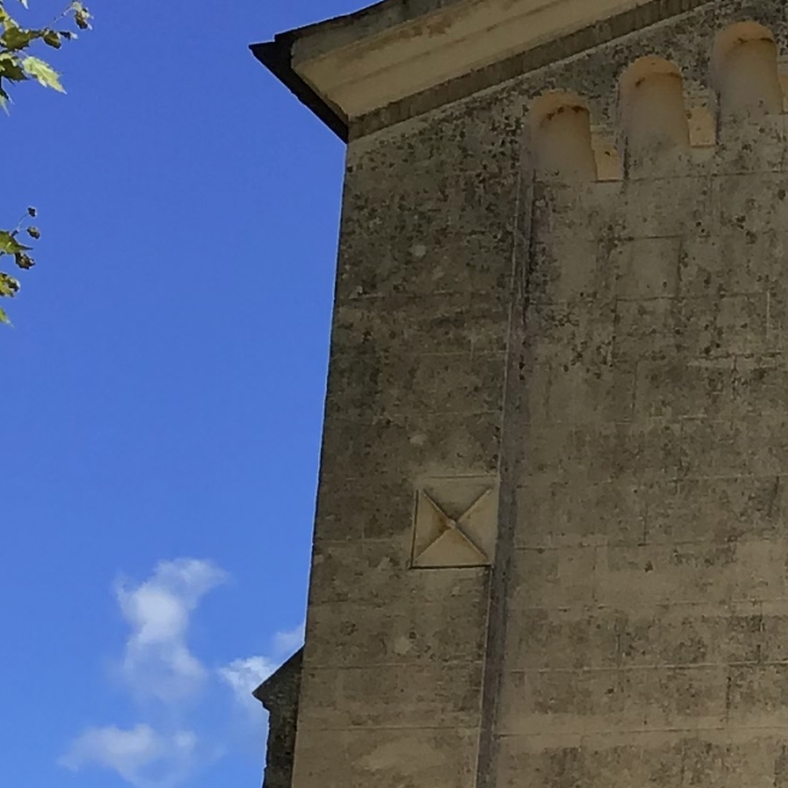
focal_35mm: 117
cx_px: 1247
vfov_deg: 14.6
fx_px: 3013
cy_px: 853
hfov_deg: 13.8
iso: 25
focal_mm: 3.3
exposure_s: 1/769
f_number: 2.4
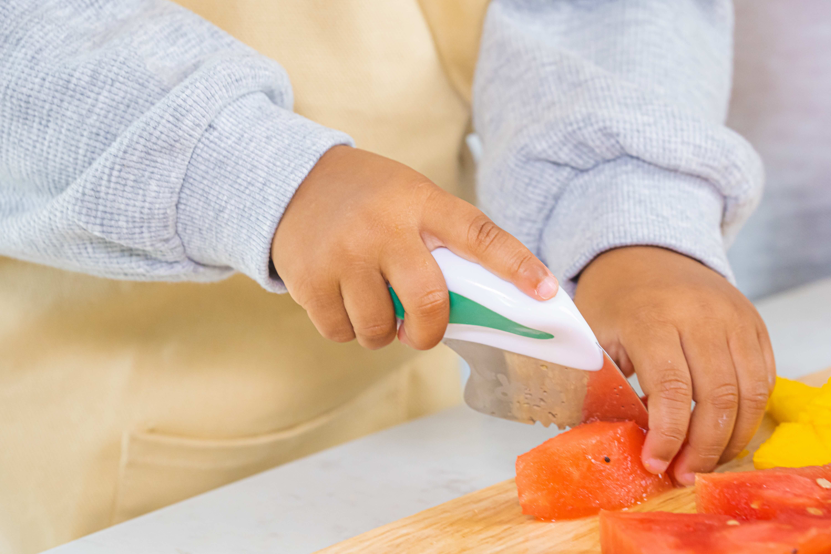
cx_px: 416
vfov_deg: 6.9
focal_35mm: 200
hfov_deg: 10.3
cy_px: 277
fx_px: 4616
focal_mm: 200
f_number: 8
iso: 2500
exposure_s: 1/200
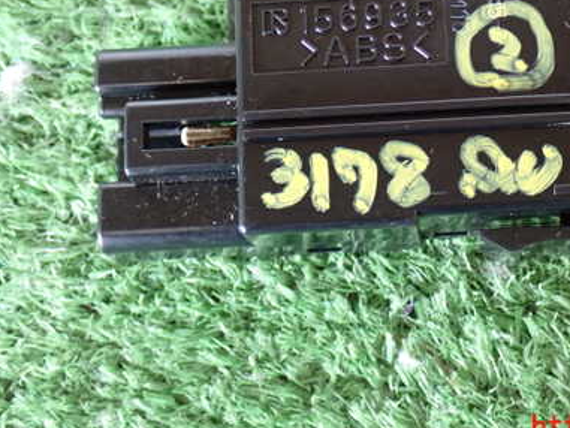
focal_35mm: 85
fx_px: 1400
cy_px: 111
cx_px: 420
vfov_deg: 17.3
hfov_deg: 22.8
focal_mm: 9.65
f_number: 3.3
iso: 800
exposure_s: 1/30
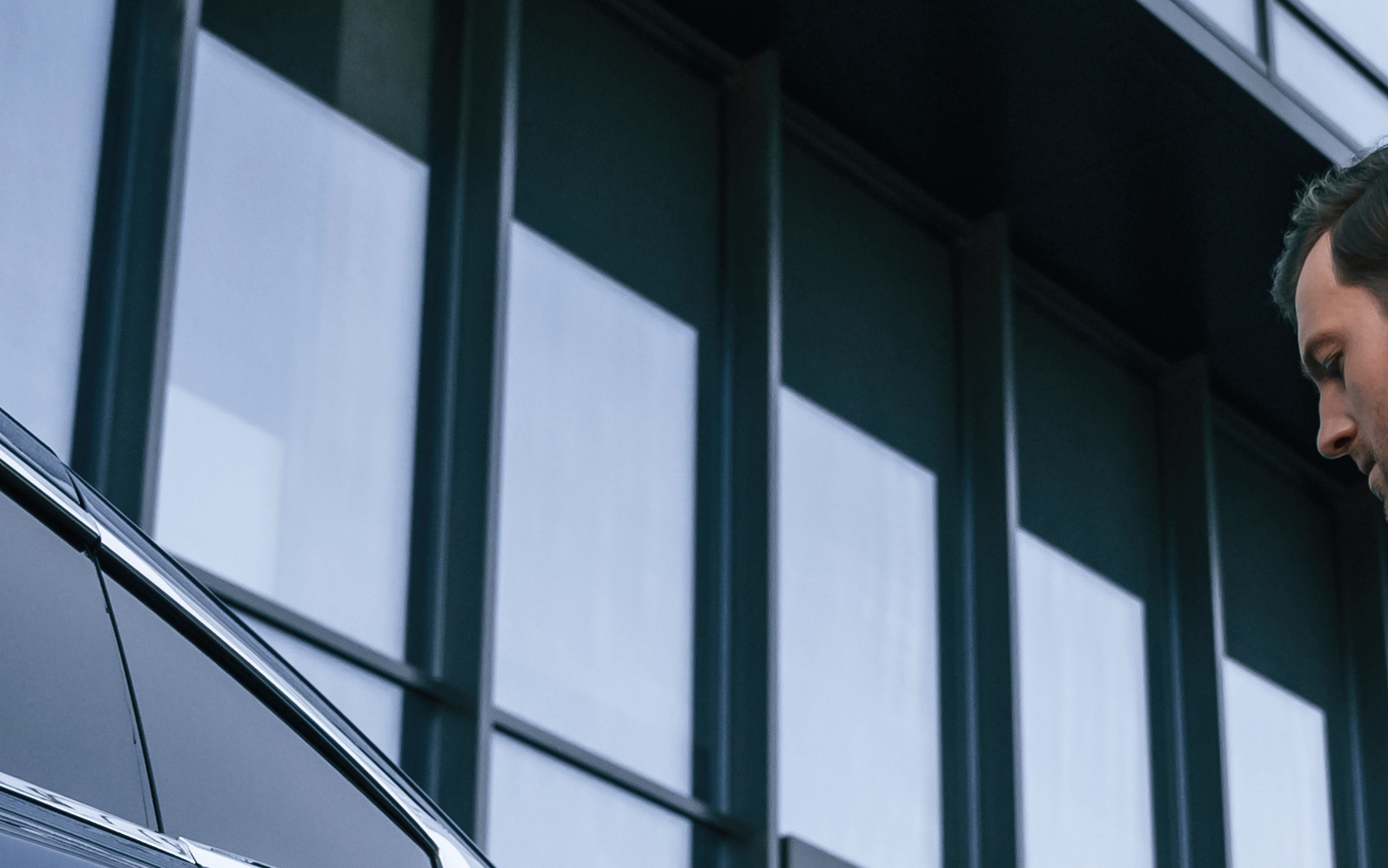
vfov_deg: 14.0
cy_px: 847
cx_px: 771
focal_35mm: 92
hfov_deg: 22.5
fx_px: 3480
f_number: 3.2
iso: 800
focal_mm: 24
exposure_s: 1/2500
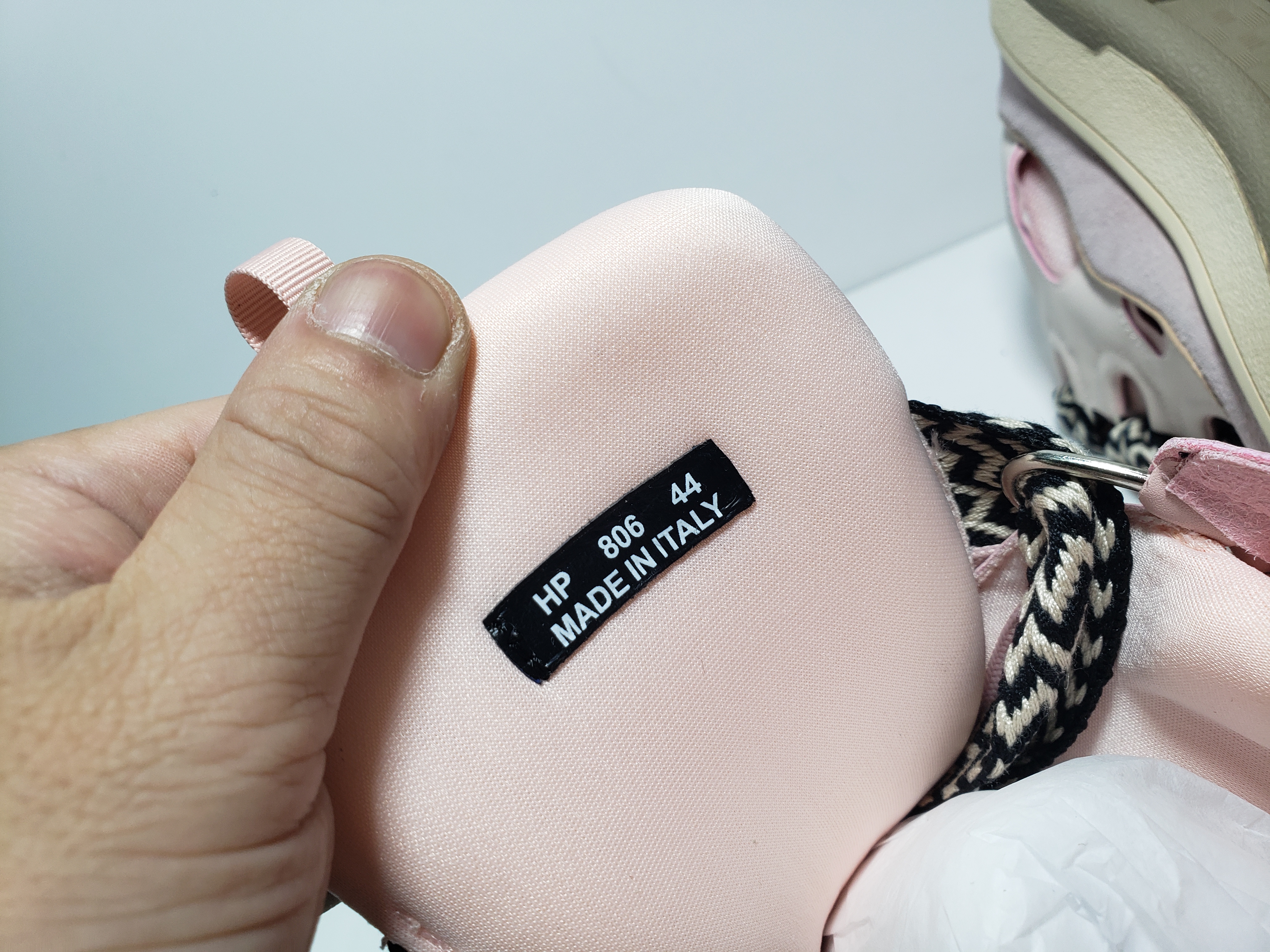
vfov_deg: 53.1
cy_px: 476
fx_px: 954
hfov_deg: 67.3
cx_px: 635
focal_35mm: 26
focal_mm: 4.3
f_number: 2.4
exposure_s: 1/200
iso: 50
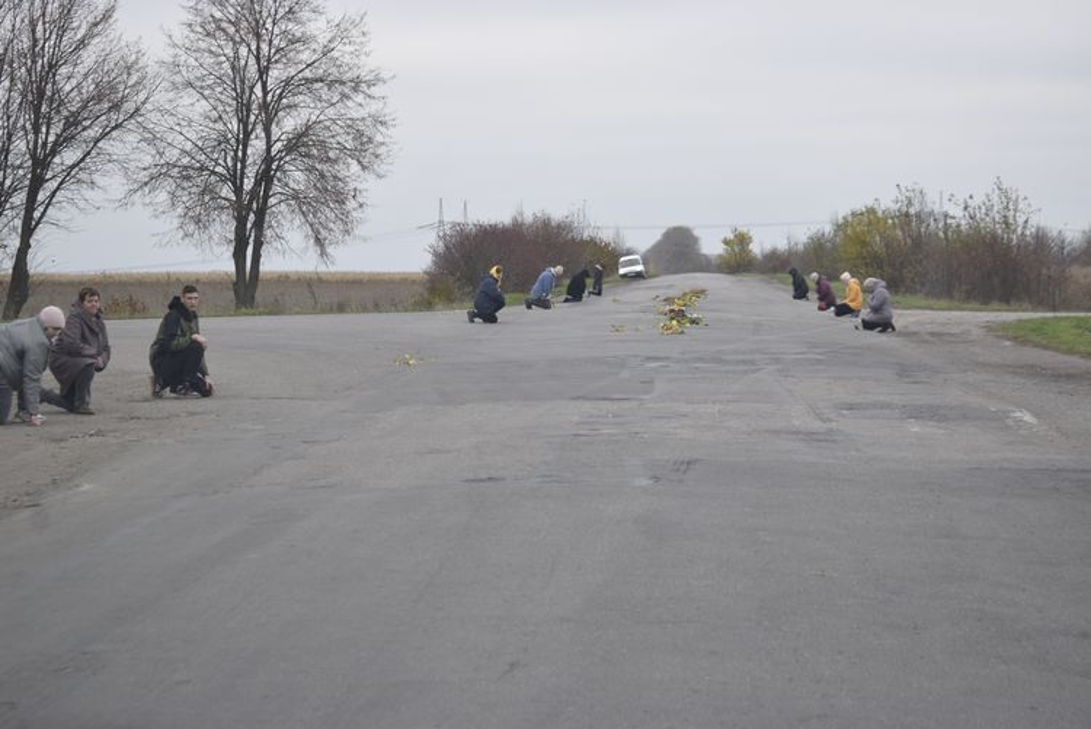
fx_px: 2502
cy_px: 364
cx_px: 546
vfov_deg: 16.6
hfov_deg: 24.6
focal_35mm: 82
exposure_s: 1/200
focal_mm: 55
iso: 400
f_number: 5.6
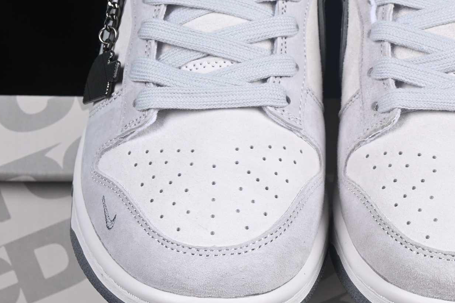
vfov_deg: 8.1
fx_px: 2136
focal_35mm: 169
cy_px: 135
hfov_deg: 12.1
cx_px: 324
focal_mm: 50
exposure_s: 1/80
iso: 160
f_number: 8
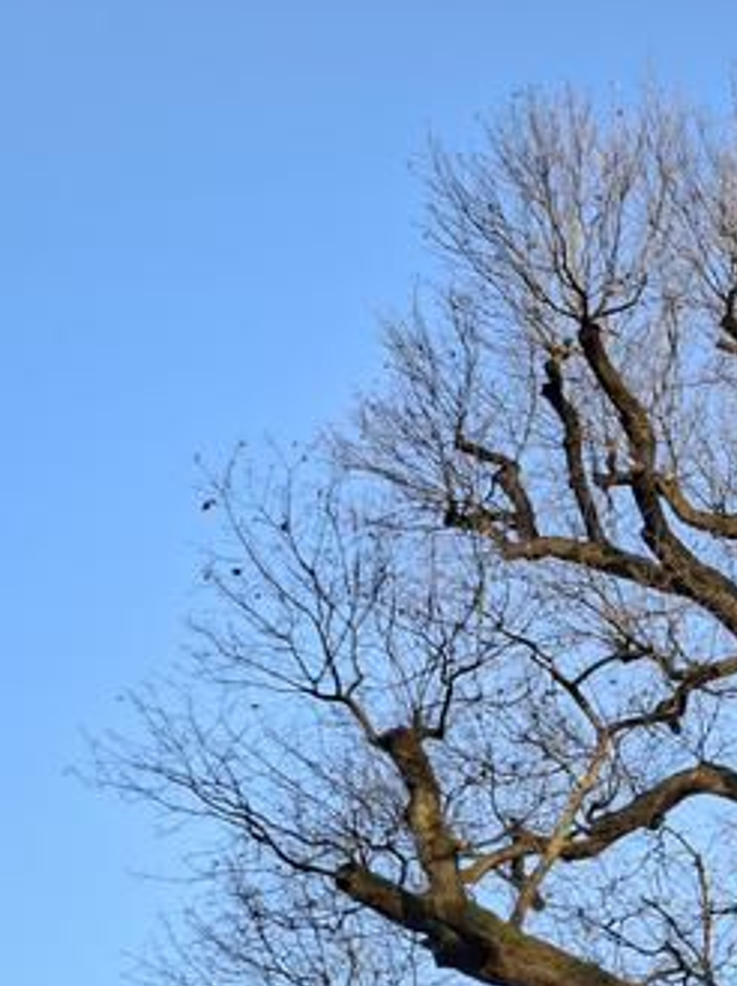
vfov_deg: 23.3
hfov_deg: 16.0
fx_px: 2389
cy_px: 465
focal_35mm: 84
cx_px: 1132
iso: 50
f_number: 1.8
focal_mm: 5.54
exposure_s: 1/366
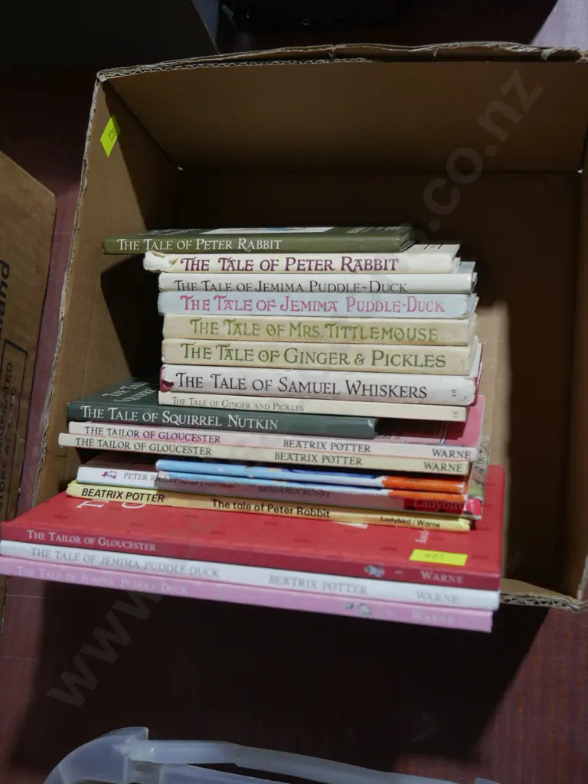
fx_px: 906
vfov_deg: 46.8
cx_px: 294
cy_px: 392
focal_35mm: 40
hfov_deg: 36.0
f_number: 4.5
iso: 400
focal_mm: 20
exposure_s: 1/60
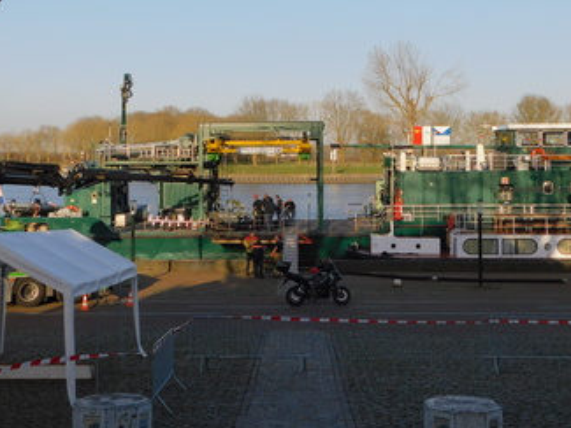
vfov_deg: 28.3
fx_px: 842
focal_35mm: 51
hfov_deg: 37.5
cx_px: 302
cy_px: 132
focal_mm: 6.3
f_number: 3.5
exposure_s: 1/1000
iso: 125
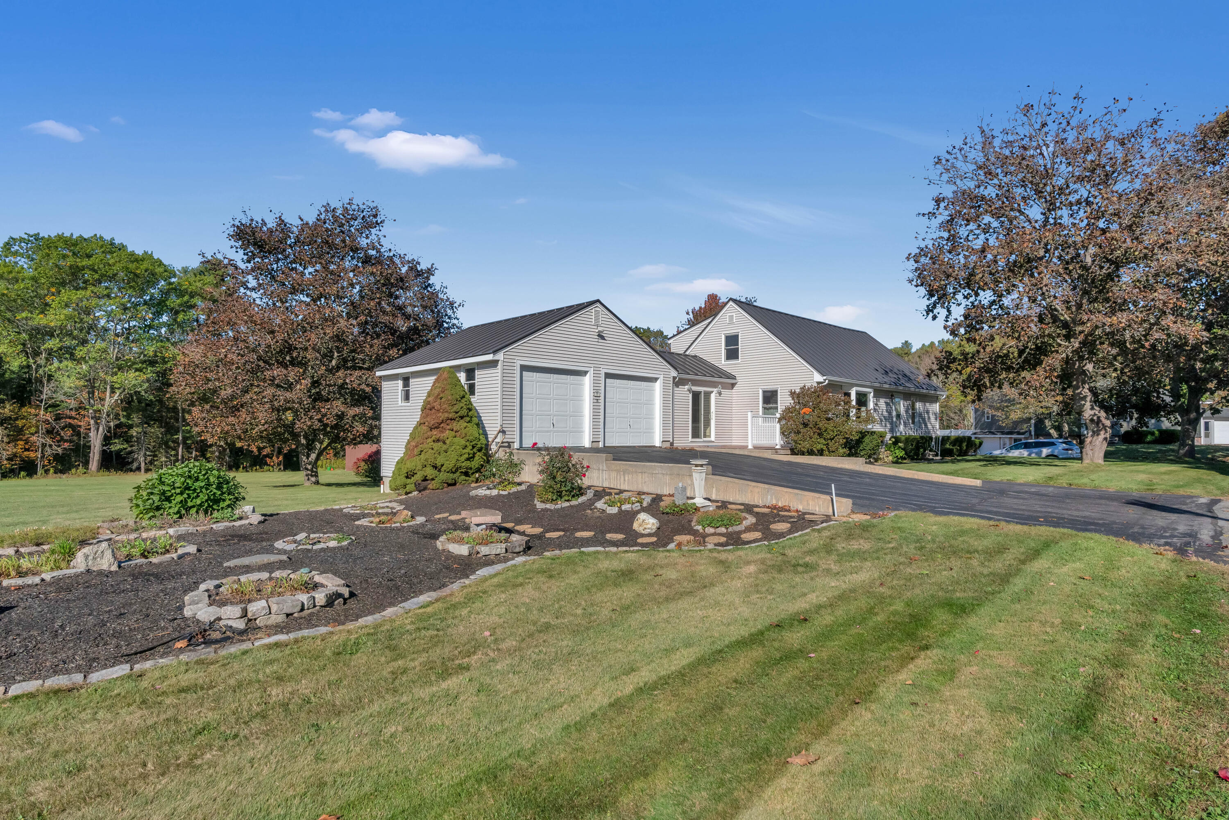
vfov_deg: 67.4
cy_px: 410
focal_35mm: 18
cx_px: 614
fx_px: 615
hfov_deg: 90.0
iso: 800
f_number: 8
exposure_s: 1/6000
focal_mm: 18
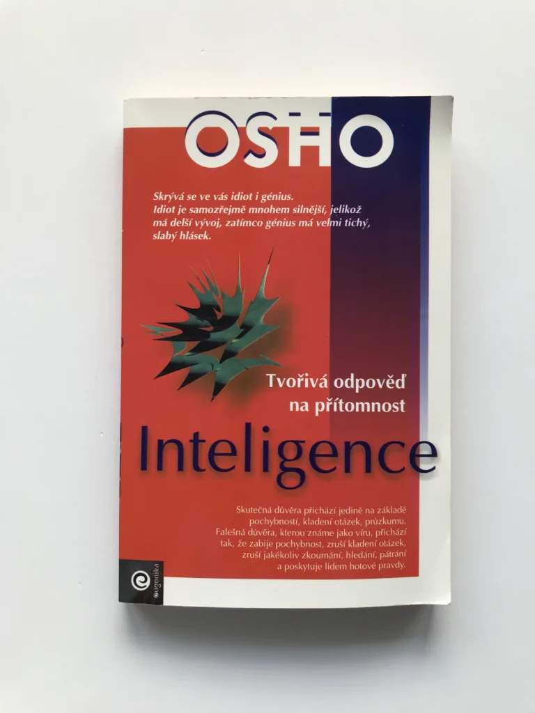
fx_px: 577
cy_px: 356
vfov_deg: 63.4
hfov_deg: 49.7
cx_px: 268
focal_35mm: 28
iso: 32
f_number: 1.8
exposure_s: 1/100
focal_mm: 3.99
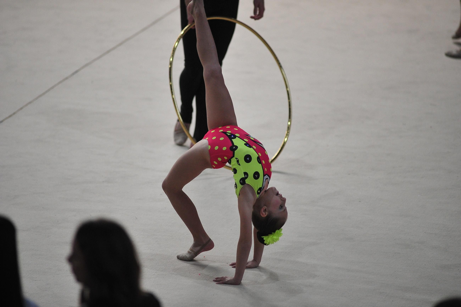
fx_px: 3840
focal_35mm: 300
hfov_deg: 6.9
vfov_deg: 4.6
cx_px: 230
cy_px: 154
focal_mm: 300
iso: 3200
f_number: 2.8
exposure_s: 1/2000
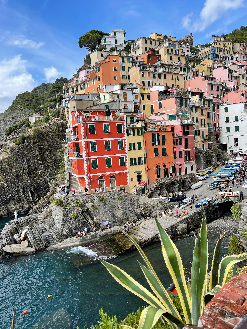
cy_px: 164
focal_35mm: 26
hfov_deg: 53.1
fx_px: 247
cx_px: 124
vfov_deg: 67.3
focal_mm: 5.1
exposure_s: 1/2433
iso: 32
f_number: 1.6
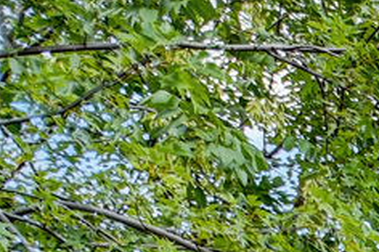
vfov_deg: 9.9
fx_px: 1084
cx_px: 1132
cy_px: 761
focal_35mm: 103
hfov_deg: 11.5
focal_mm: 10
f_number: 3.5
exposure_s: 1/1250
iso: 200
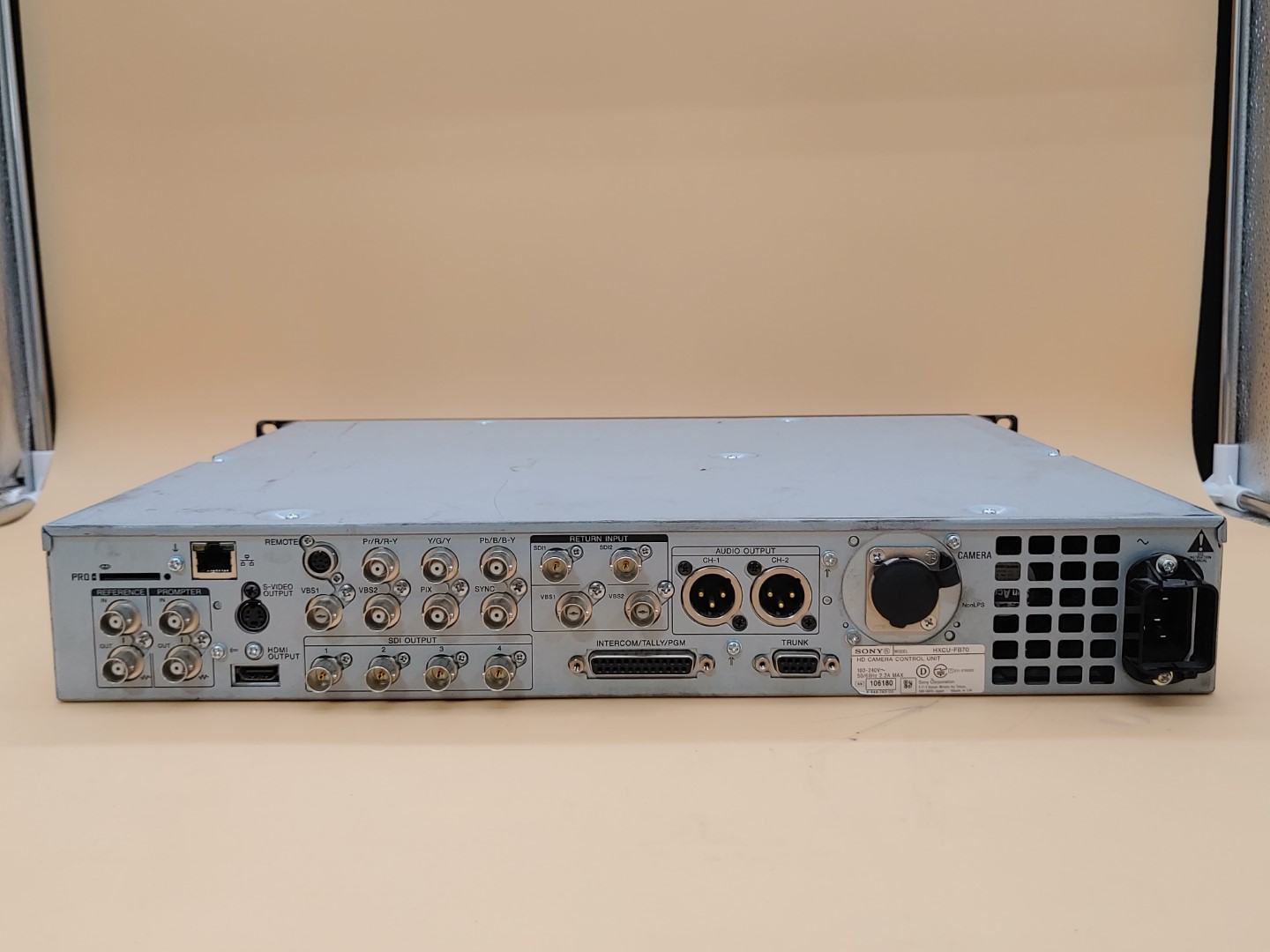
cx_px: 635
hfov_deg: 55.4
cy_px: 476
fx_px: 1211
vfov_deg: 42.9
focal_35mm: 33
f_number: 1.8
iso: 50
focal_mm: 4.36
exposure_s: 1/78
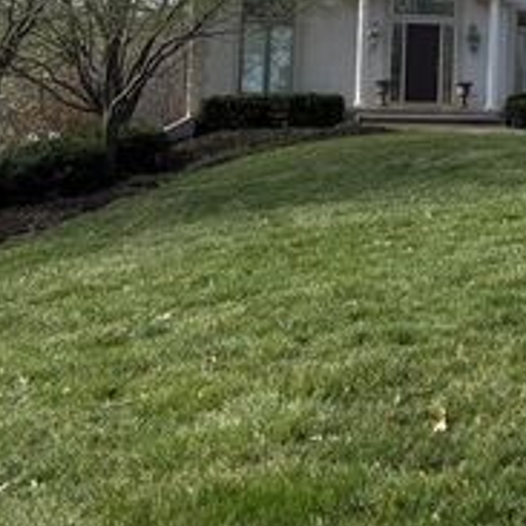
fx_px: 997
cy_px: 30
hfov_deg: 27.5
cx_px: 552
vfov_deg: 28.2
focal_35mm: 58
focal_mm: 6.76
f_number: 1.78
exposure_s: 1/3145
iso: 80
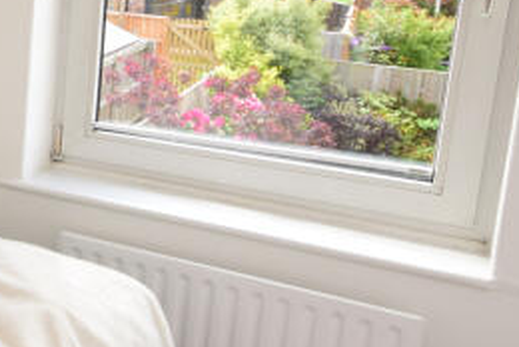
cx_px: -206
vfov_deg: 22.8
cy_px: 77
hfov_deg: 26.8
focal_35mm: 59
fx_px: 852
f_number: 9
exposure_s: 1/80
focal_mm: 10
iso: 320
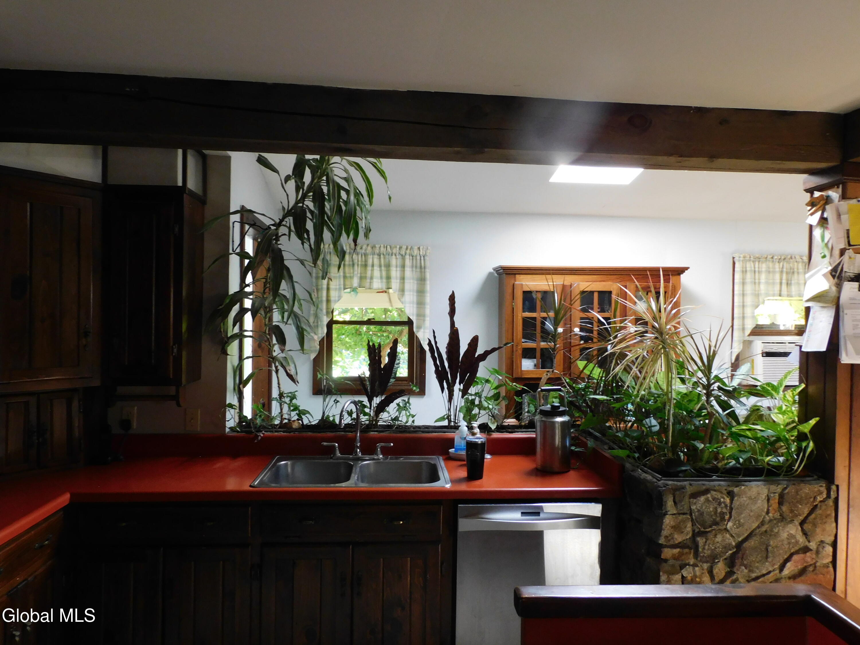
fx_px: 596
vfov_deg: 56.8
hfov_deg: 71.6
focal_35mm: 24
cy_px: 322
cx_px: 430
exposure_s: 1/30
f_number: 3.3
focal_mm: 4.3
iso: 320
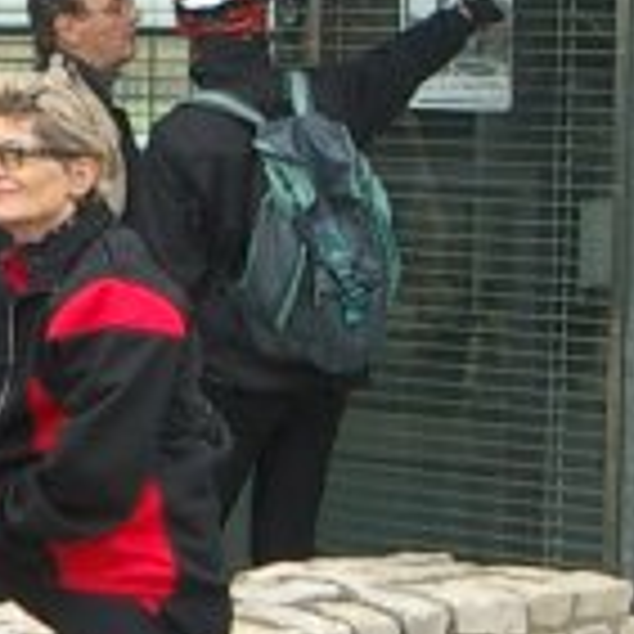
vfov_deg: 9.9
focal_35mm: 176
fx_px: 3647
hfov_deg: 9.8
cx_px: -45
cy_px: 360
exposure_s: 1/80
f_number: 2.6
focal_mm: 5.8
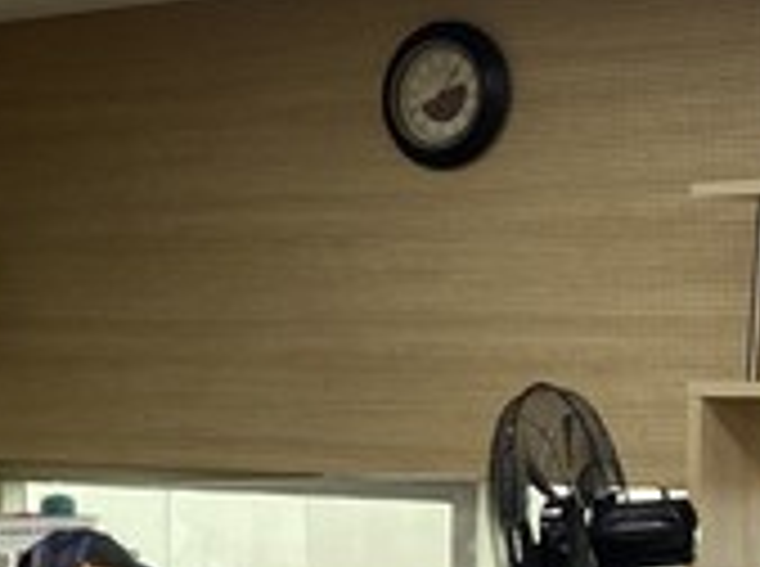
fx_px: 3242
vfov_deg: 10.0
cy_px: 454
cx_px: -971
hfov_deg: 11.4
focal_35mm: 148
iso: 100
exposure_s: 1/120
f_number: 1.8
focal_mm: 4.25
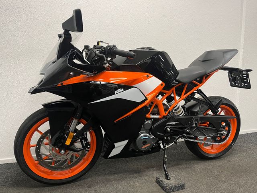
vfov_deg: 53.1
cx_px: 128
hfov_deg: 67.3
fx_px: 193
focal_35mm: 26
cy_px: 96
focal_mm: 5.1
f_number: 1.6
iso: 100
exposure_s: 1/50
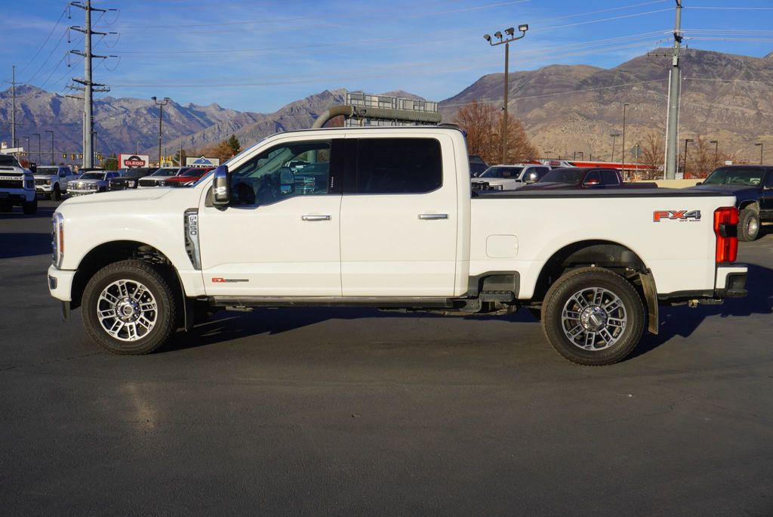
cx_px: 386
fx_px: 806
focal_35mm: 38
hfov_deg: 51.3
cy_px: 258
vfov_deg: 35.5
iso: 100
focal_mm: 25
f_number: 11
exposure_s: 1/200
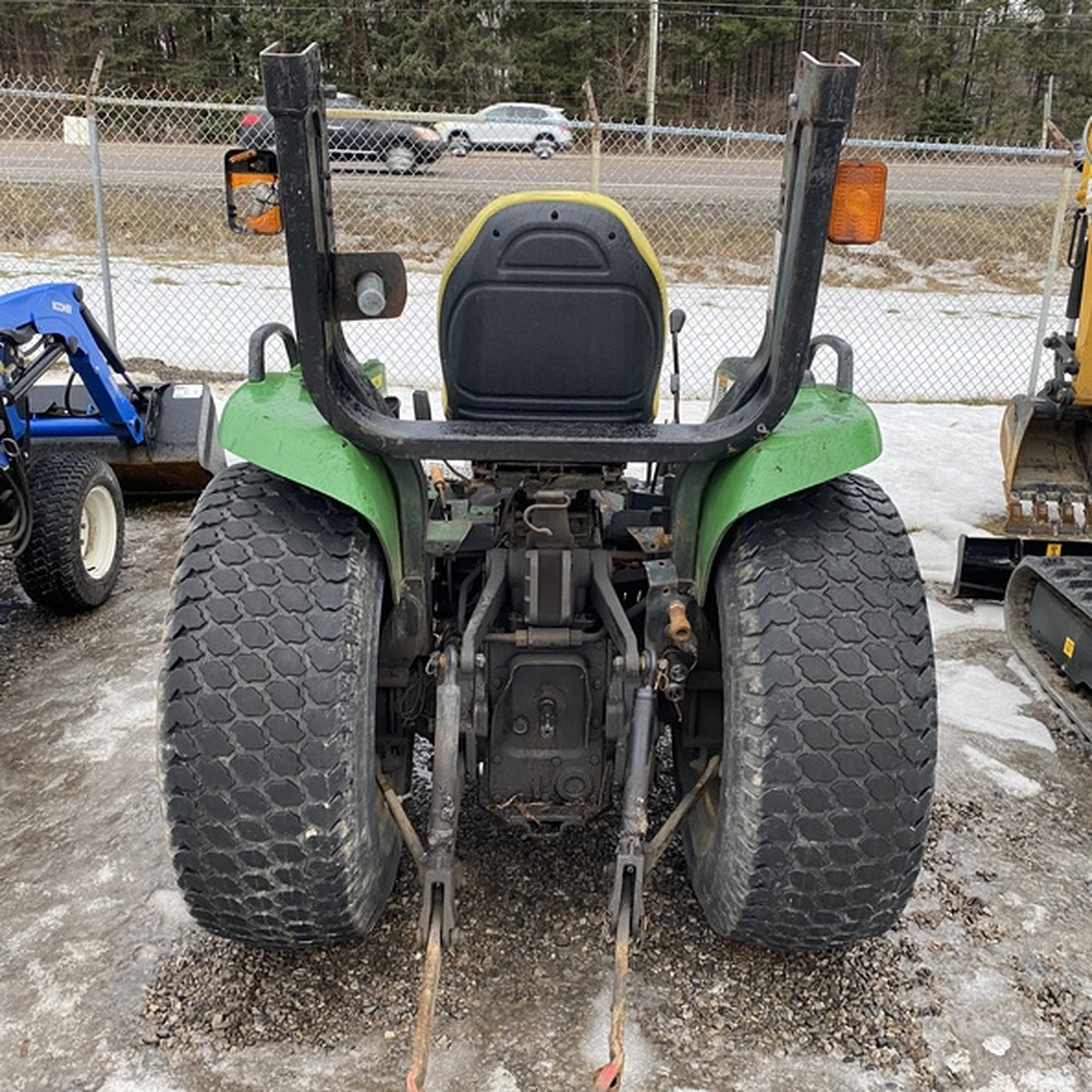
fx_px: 1106
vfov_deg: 52.5
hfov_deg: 52.5
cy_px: 543
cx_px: 545
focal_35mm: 31
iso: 125
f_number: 1.8
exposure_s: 1/88
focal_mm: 4.25
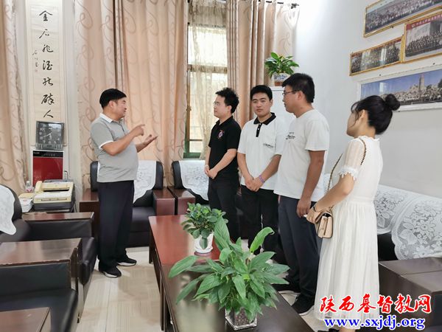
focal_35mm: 27
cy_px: 166
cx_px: 221
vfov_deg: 51.4
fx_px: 345
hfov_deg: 65.3
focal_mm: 5.56
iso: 250
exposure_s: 1/33.3
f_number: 1.6
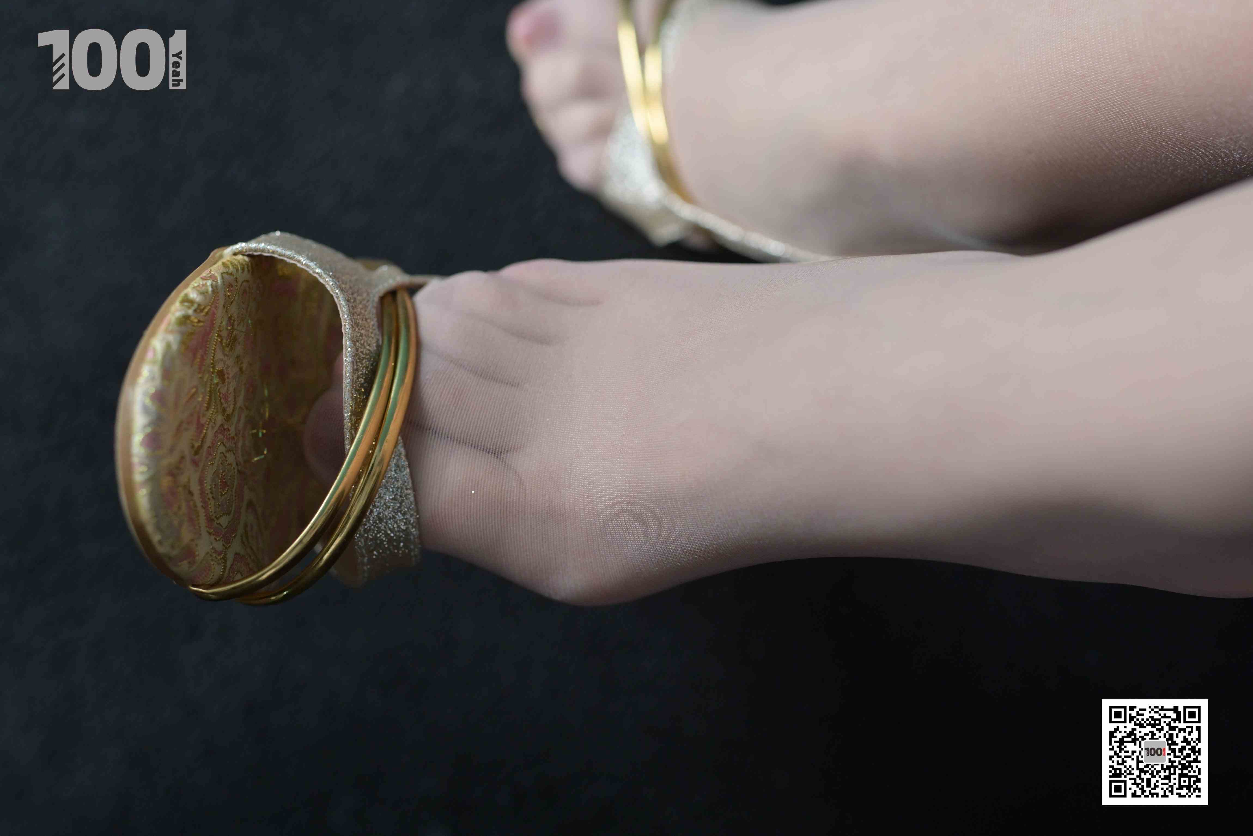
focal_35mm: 35
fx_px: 1218
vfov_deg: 37.9
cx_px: 626
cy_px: 418
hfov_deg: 54.4
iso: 800
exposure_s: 1/125
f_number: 3.5
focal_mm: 35
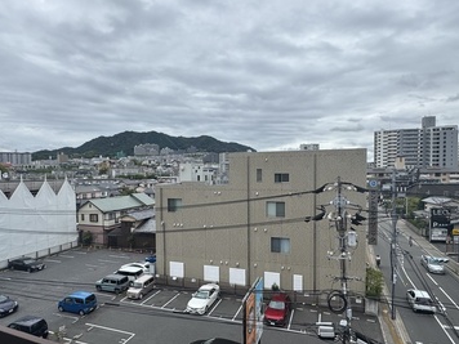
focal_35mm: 22
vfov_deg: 61.0
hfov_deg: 76.4
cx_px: 228
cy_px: 186
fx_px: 292
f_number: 2.2
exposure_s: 1/1160
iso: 40
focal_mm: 2.22
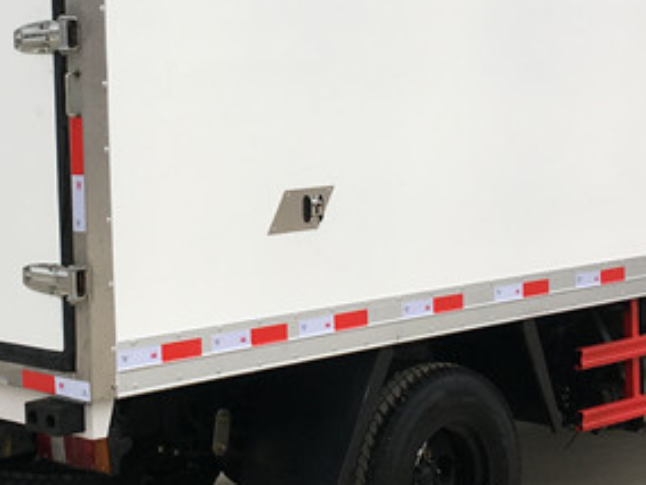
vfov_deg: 16.8
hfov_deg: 22.2
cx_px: 267
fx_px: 1643
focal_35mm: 88
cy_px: 196
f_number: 2.2
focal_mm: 4.15
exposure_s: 1/430
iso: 25
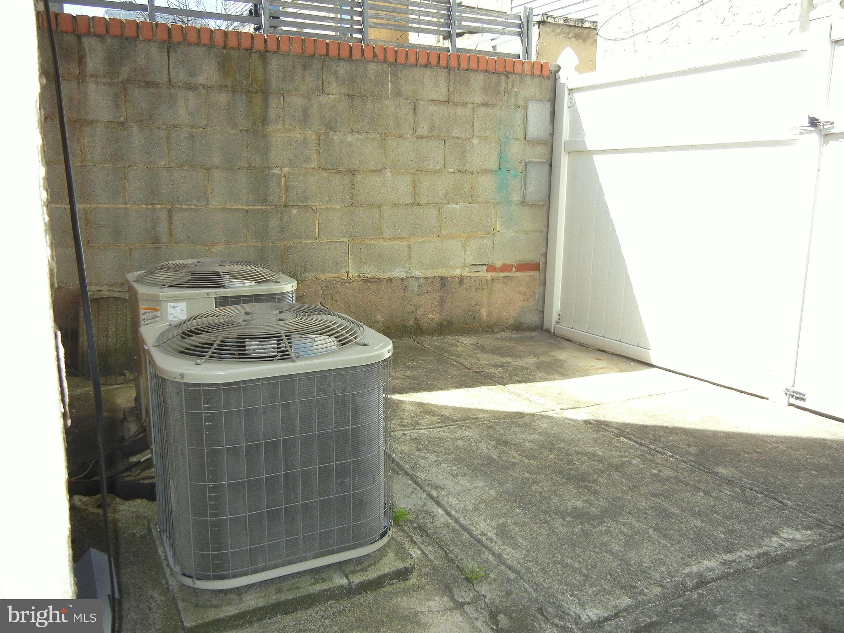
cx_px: 422
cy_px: 316
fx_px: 731
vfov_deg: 46.8
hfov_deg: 60.0
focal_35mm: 30
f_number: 7
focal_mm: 5.4
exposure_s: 1/306
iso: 230
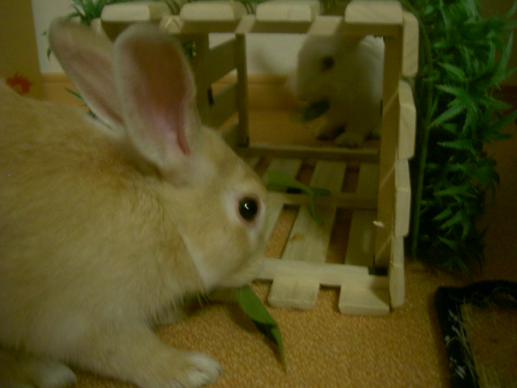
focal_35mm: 39
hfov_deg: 47.9
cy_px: 194
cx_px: 258
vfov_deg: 36.8
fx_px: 582
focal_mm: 8
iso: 100
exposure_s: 1/8
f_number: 2.8
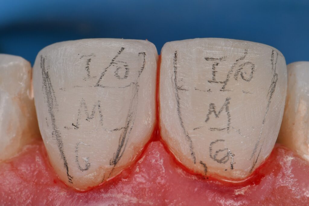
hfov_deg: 13.1
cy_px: 103
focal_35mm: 157
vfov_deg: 8.7
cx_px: 154
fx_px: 1347
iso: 200
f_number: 32
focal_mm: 105
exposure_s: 1/160
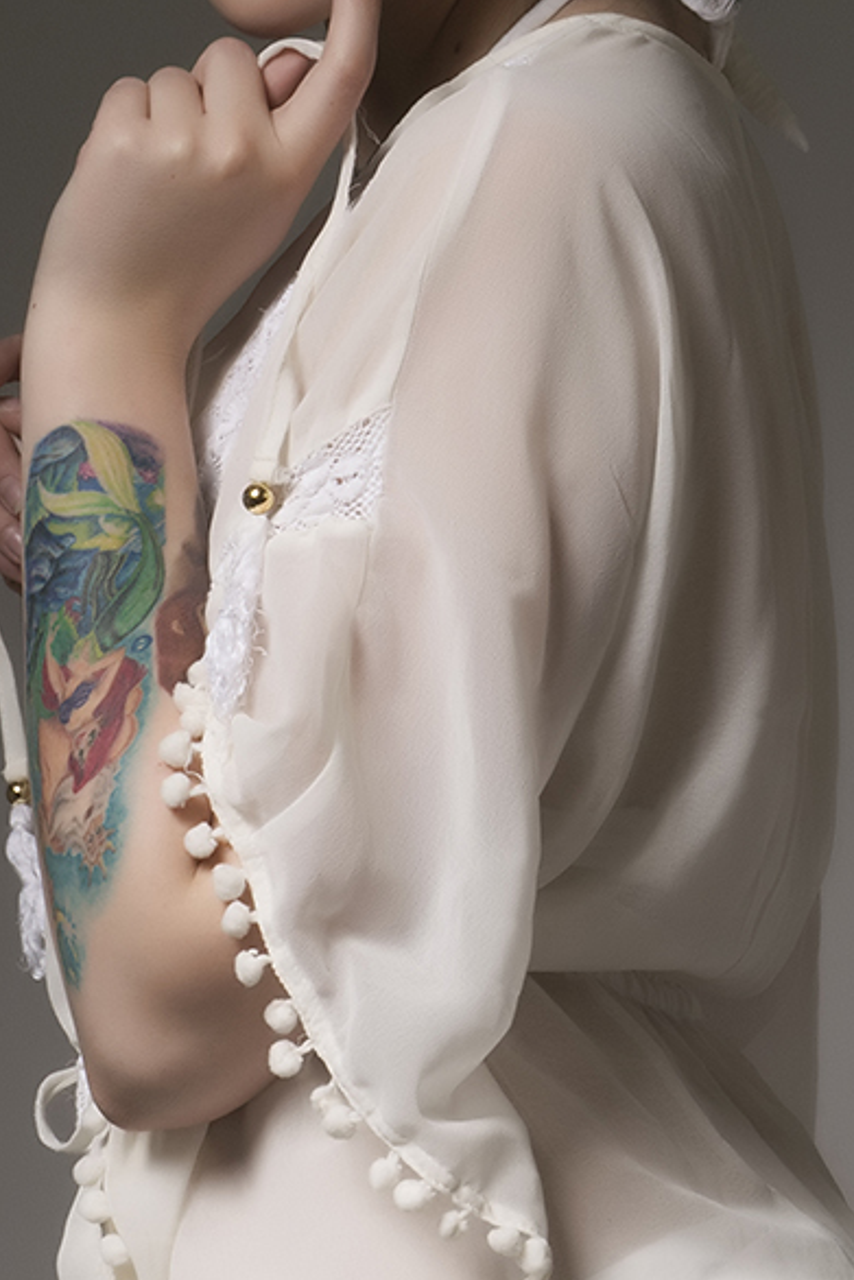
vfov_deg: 9.1
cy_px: 887
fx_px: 8014
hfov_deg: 6.1
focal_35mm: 225
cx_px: 755
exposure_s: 1/60
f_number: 18
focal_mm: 55
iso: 200
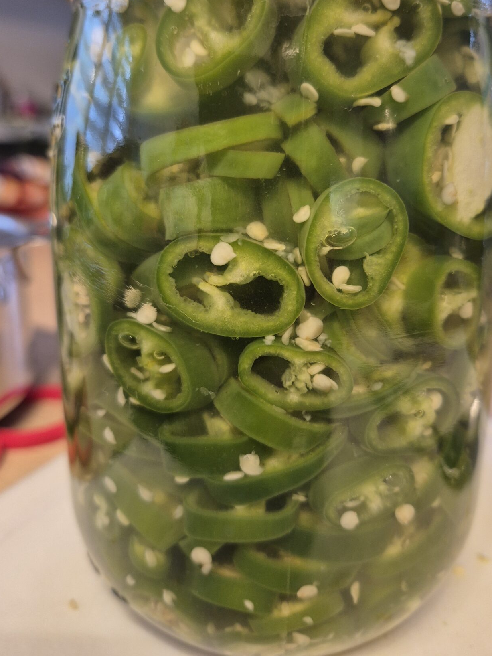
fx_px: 512
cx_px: 274
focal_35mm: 27
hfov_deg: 51.2
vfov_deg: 65.0
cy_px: 277
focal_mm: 5.4
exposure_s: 1/100
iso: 320
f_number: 1.8
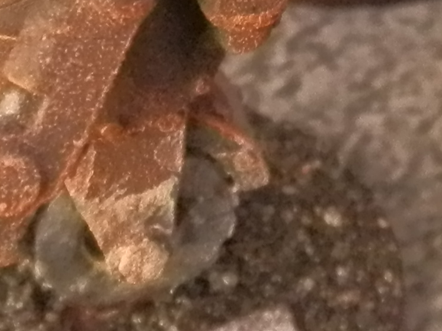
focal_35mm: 161
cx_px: 424
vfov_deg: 8.6
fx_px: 2055
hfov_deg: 12.2
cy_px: -369
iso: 400
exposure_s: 1/80
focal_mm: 5
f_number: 3.1
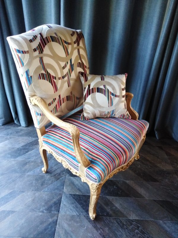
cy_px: 119
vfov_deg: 67.3
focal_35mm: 26
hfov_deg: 53.1
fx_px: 178
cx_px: 89
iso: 439
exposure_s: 1/33.3
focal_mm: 3.46
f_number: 2.2
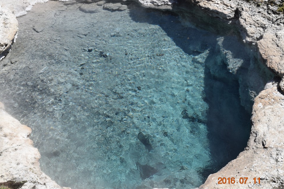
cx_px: 139
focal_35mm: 54
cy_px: 96
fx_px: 426
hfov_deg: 36.9
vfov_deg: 25.0
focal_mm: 34
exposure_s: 1/400
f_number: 10
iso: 200
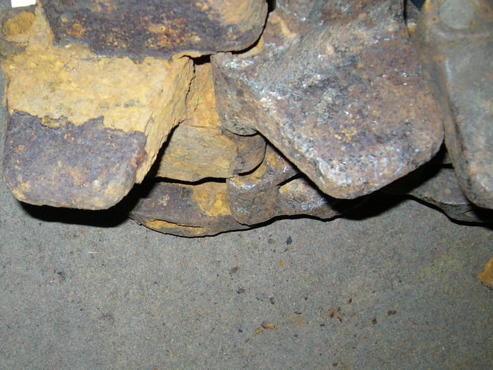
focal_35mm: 50
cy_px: 244
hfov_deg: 37.7
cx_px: 158
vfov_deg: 28.9
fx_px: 712
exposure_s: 1/60
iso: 100
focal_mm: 5.8
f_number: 2.8
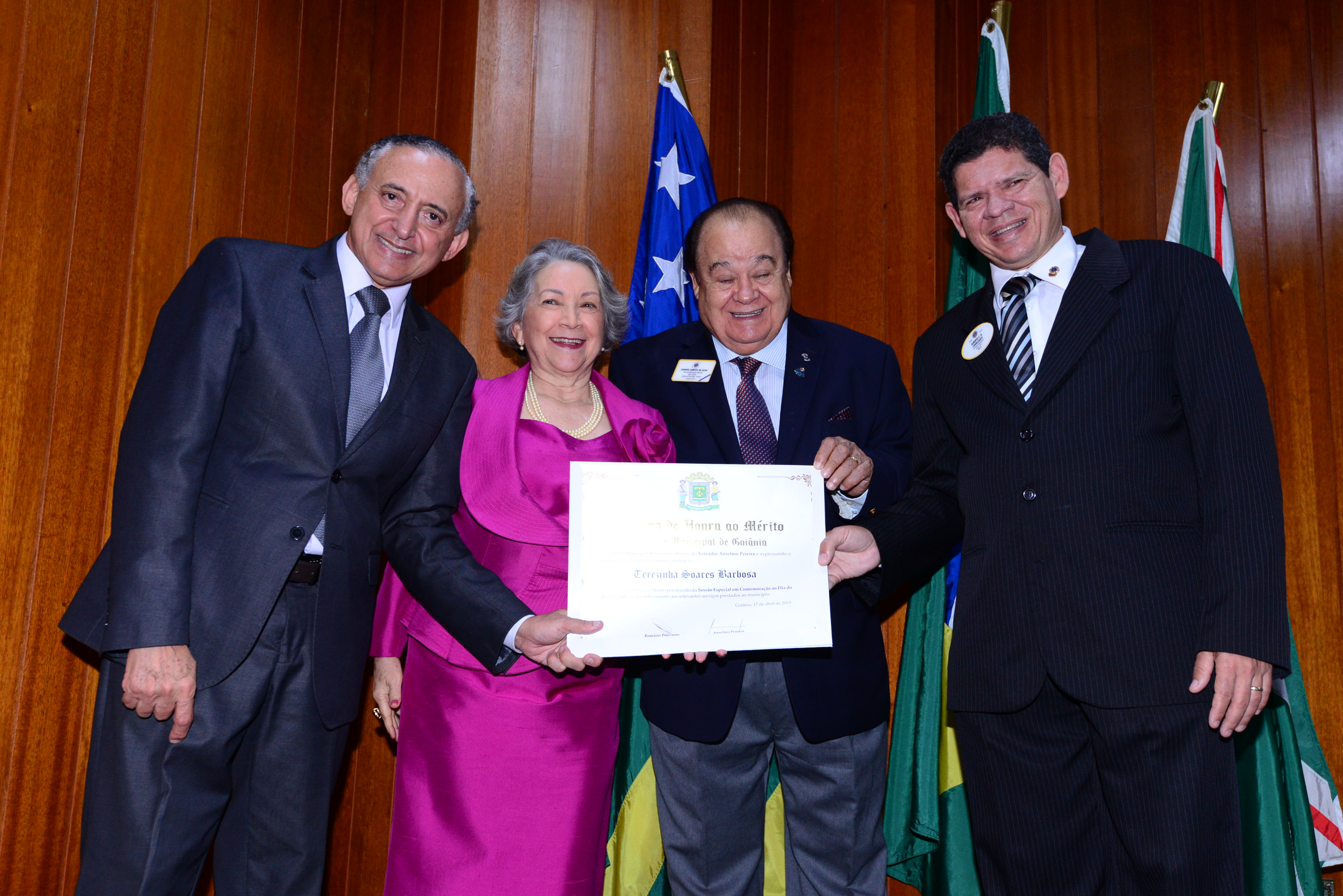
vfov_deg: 37.9
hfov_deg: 54.4
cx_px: 672
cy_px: 448
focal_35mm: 35
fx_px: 1306
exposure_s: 1/125
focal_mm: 35
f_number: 5.6
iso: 1600
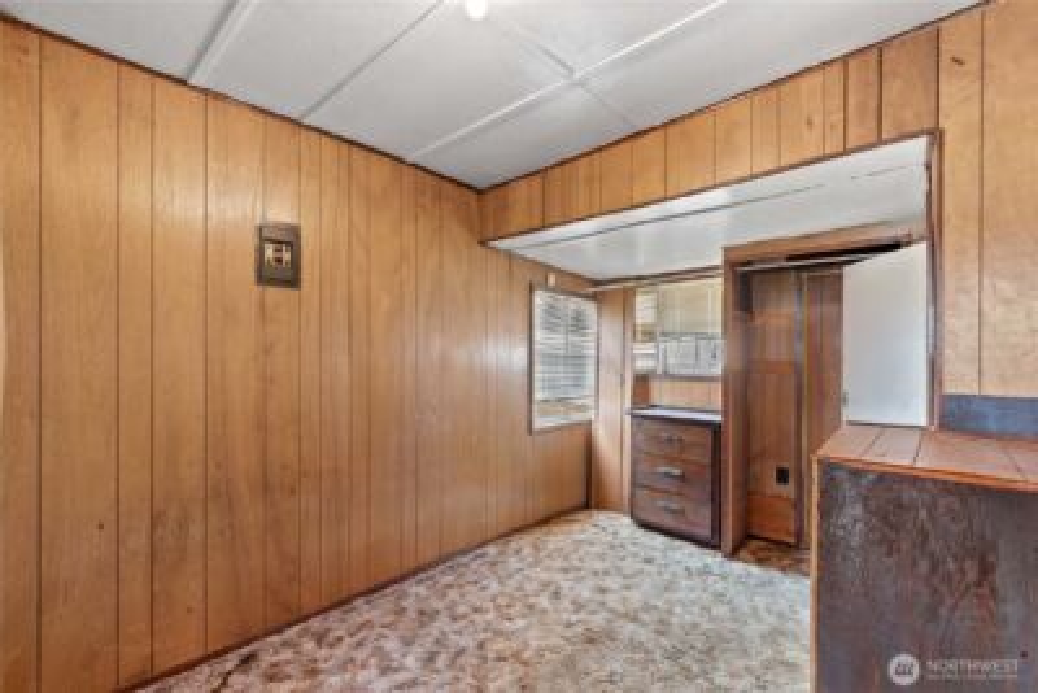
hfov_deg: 100.4
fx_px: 433
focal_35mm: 15
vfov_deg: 77.4
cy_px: 346
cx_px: 519
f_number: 8
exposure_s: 1
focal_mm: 15
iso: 200
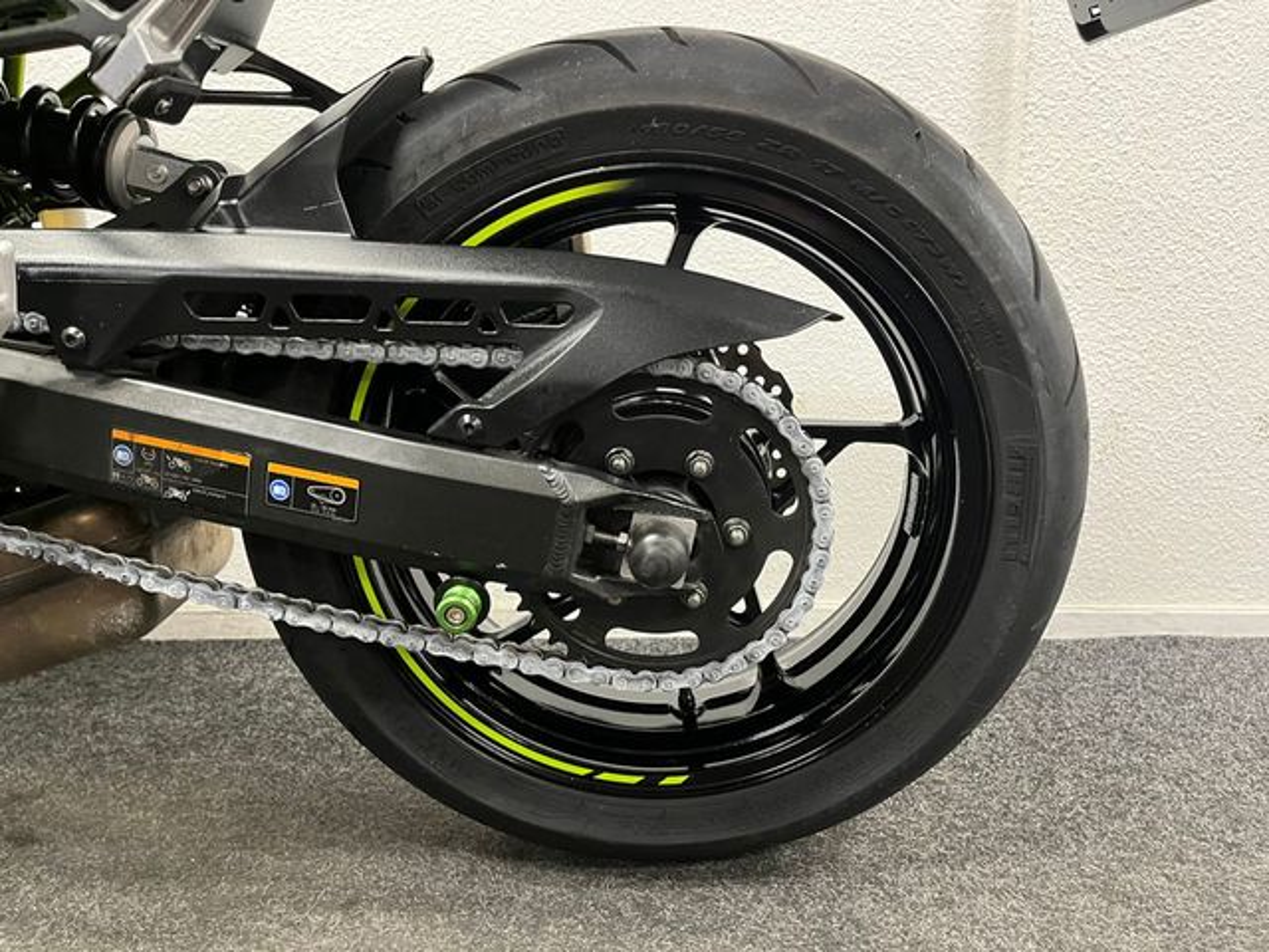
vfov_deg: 53.1
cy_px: 476
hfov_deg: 67.3
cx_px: 634
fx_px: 953
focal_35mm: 26
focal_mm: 5.1
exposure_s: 1/50
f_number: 1.6
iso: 500
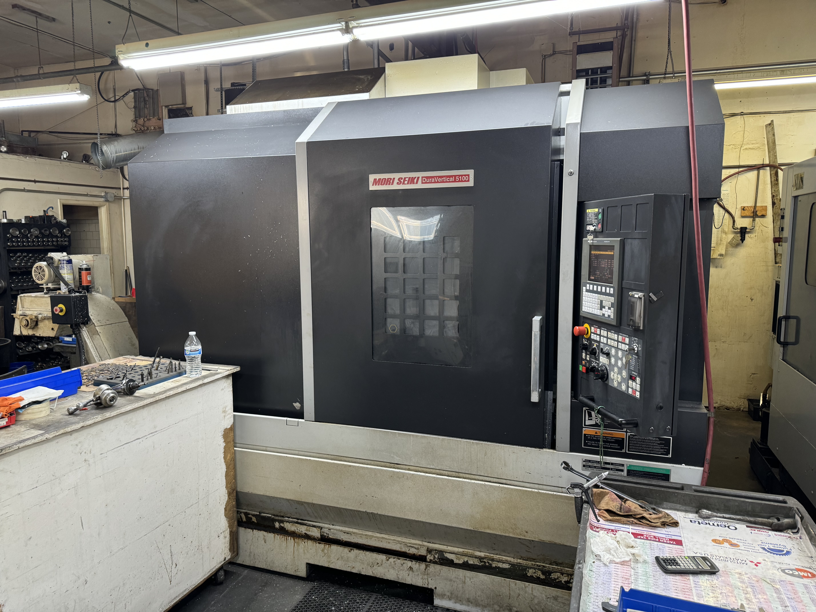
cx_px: 408
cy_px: 306
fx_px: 566
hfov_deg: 71.6
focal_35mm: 24
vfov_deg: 56.8
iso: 200
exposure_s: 1/60
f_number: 1.78
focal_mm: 6.76
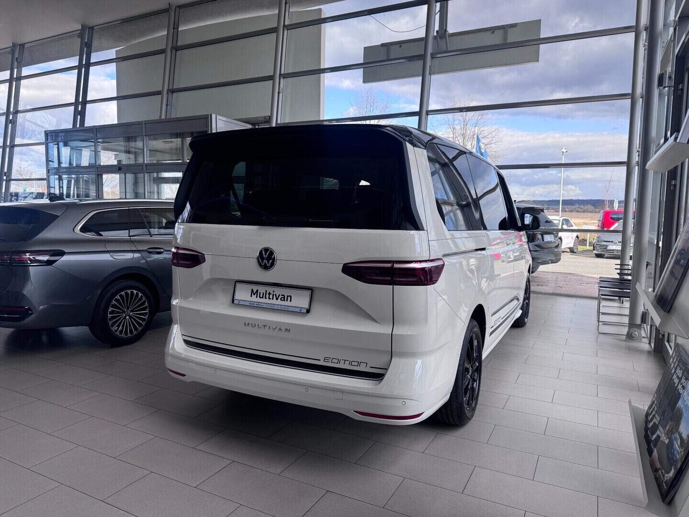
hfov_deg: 71.6
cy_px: 258
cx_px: 344
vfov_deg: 56.8
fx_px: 478
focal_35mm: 24
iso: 80
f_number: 1.78
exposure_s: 1/723
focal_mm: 6.76
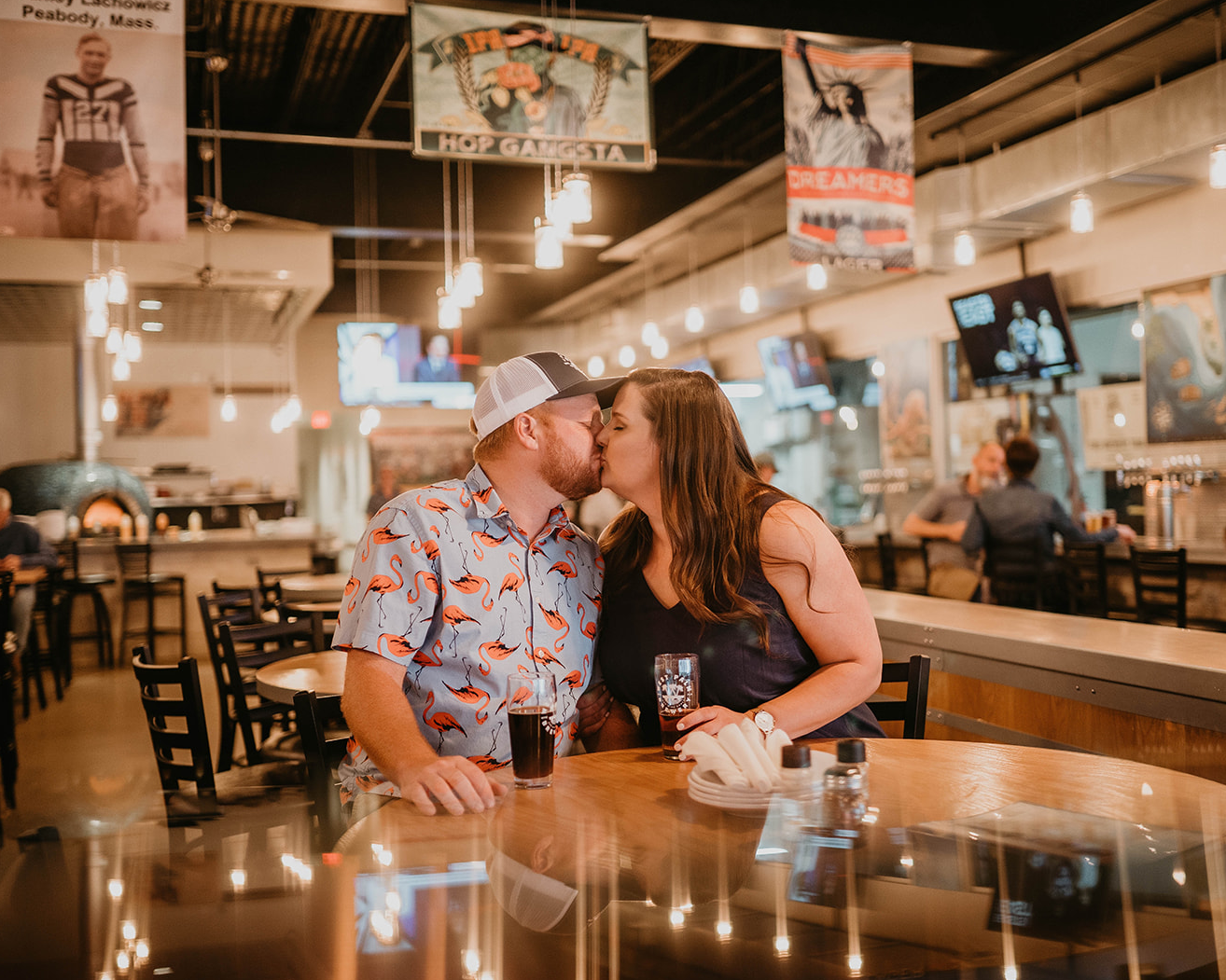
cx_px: 713
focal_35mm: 40
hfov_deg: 45.6
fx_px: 1451
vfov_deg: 37.3
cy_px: 491
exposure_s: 1/100
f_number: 1.4
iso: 1600
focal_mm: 35
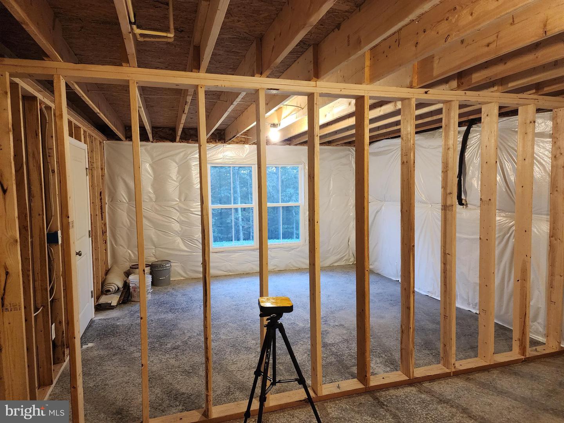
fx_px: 375
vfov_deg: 58.9
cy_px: 212
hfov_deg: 73.9
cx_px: 282
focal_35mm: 23
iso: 800
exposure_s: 1/60
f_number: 1.8
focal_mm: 6.4
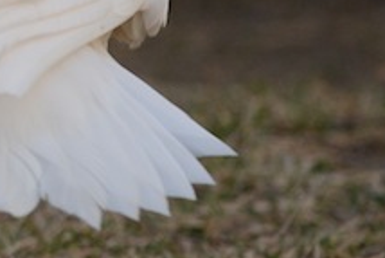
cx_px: -943
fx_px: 12157
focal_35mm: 1136
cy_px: -341
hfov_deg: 1.8
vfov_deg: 1.2
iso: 640
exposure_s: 1/1000
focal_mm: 150
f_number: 5
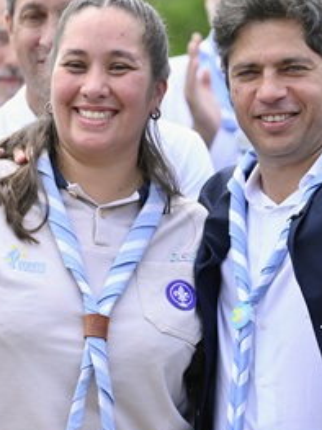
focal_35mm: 254
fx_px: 3153
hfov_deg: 5.8
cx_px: 172
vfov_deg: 7.8
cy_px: 195
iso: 160
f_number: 3.5
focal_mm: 120
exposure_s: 1/1000
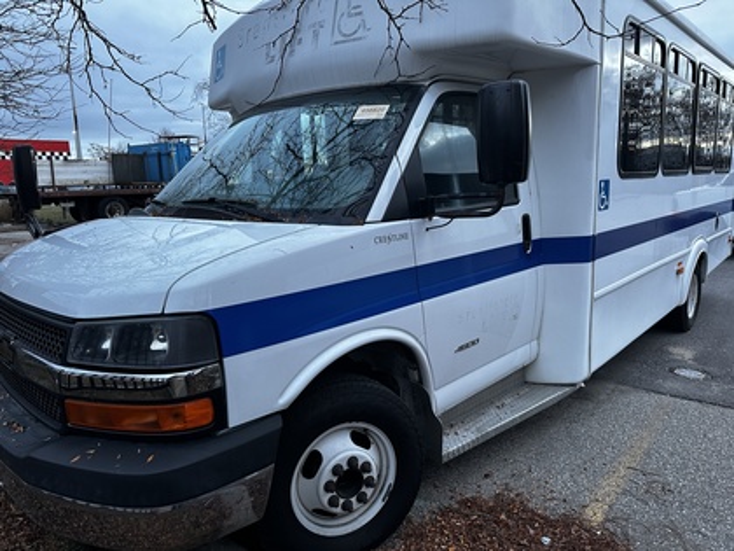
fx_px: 509
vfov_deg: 56.8
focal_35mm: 24
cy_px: 276
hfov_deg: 71.6
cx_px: 367
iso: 250
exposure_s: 1/113
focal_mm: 6.86
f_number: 1.78
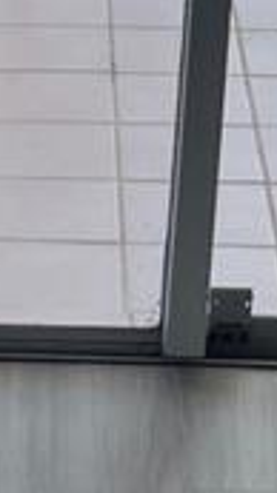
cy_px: -302
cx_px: 348
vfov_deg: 10.9
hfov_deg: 6.4
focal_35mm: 189
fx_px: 2474
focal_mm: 5.1
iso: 32
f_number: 1.6
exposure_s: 1/962
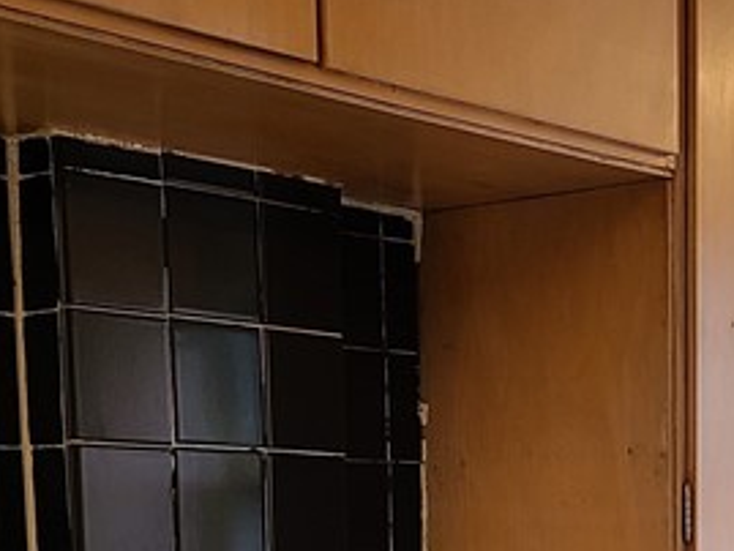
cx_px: 638
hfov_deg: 19.5
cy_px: 813
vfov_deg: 14.1
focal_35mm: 99
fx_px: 2100
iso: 80
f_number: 1.8
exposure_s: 1/59
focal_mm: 5.4
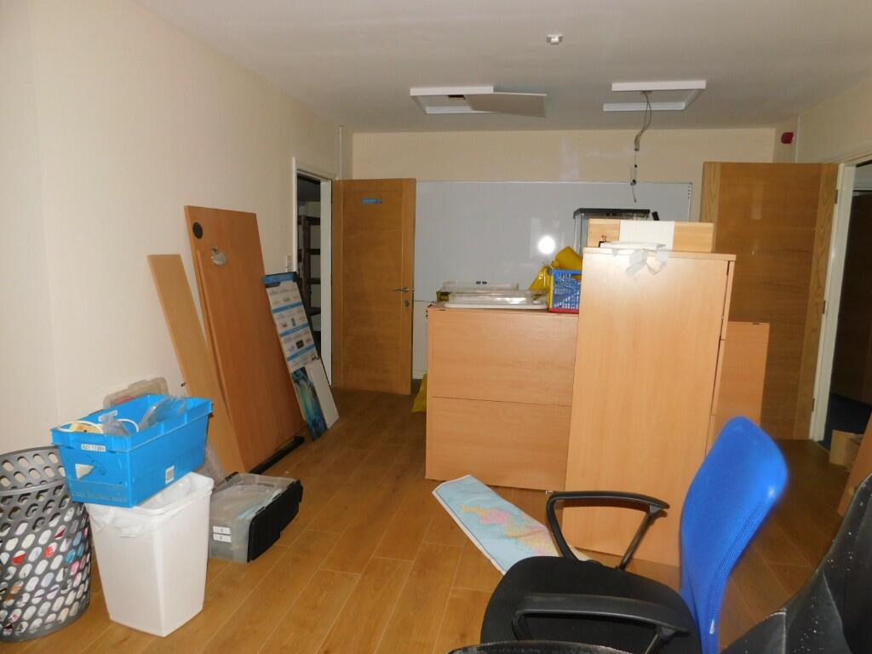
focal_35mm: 23
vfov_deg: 58.9
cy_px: 327
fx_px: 579
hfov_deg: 73.9
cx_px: 436
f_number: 3
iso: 200
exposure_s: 1/30
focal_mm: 4
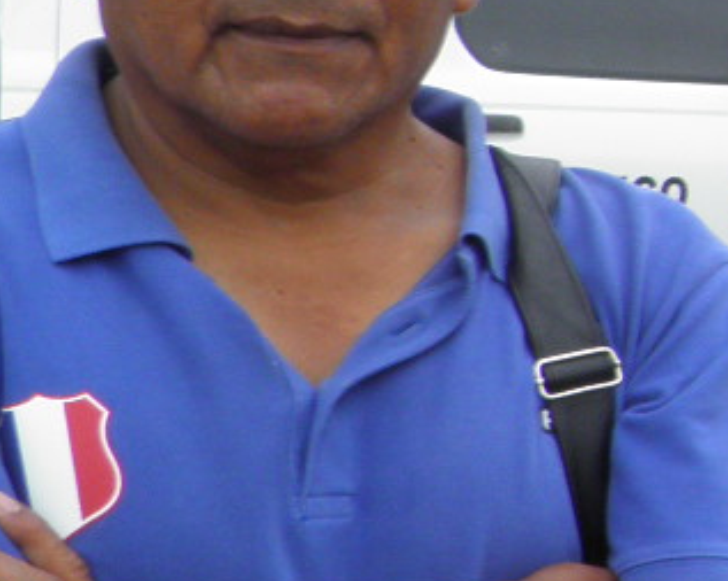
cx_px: 1794
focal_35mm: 138
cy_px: 25
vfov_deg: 11.1
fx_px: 2971
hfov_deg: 11.4
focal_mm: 4.9
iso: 50
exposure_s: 1/100
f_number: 5.7
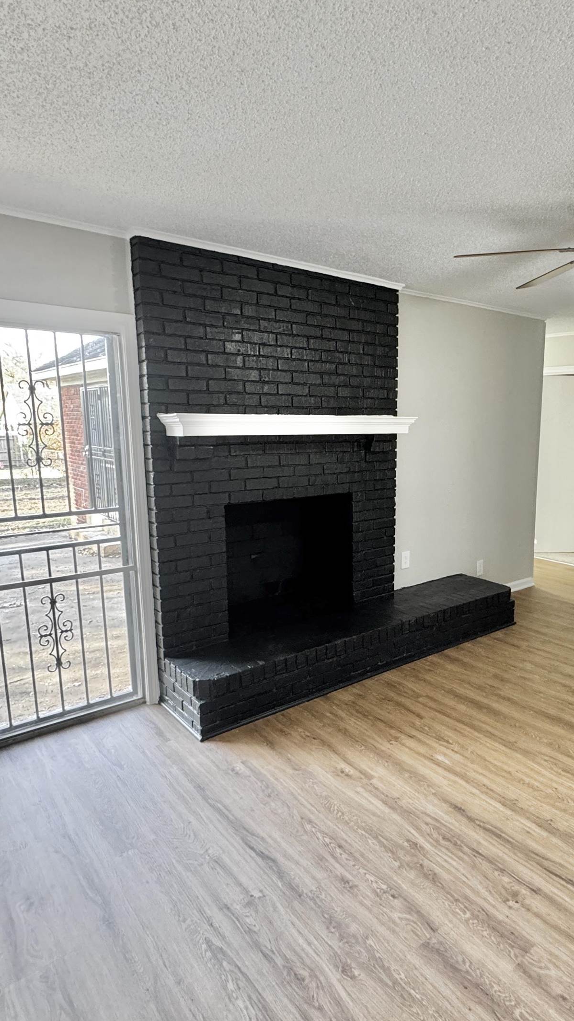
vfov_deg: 81.2
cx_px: 383
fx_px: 595
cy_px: 526
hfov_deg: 50.5
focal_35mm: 22
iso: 320
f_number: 2.2
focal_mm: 2.22
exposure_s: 1/60
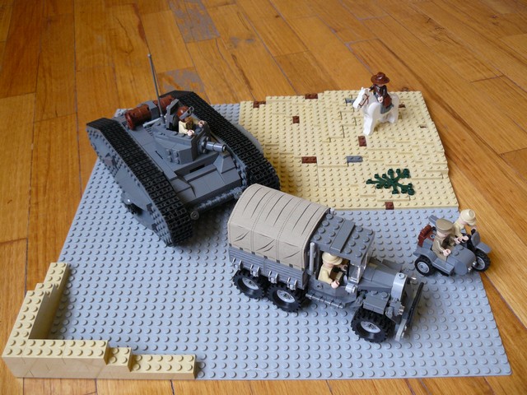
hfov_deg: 51.4
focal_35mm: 36
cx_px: 264
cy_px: 198
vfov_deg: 39.7
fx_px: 548
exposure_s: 1/30
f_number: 2.8
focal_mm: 6
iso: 160
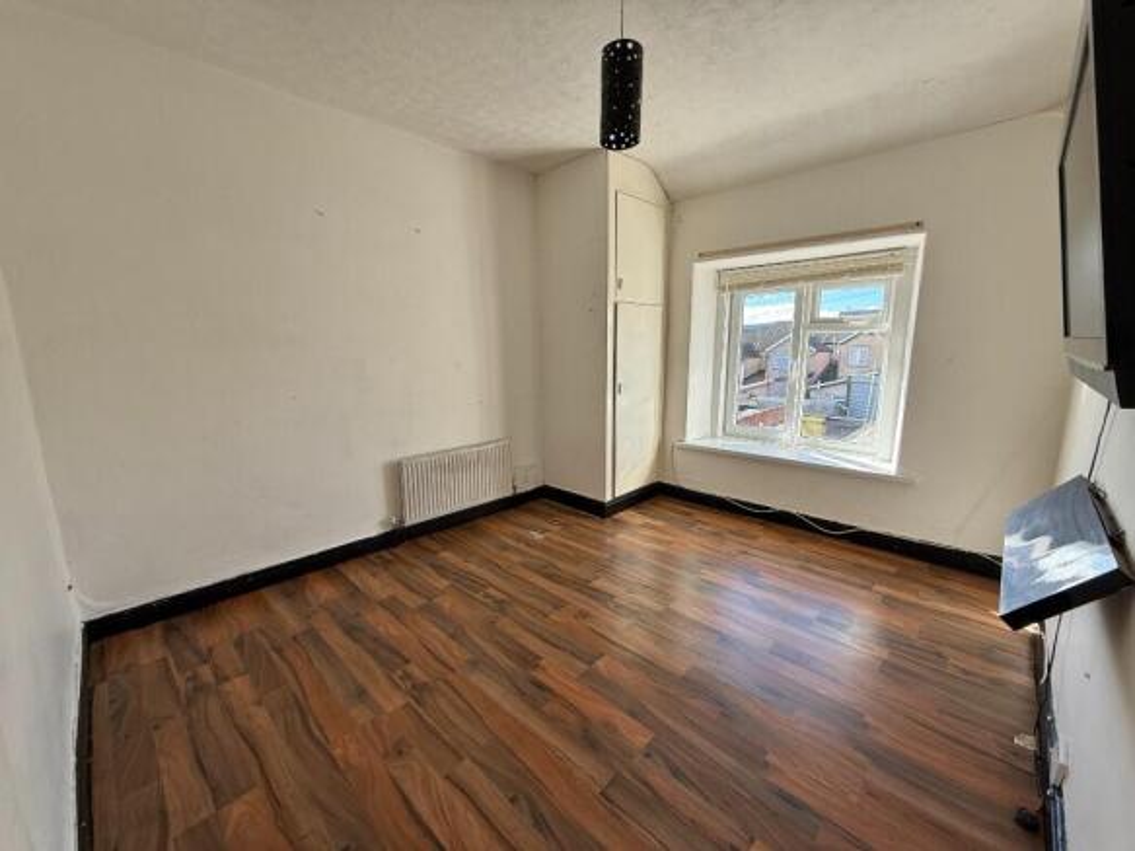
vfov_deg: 85.7
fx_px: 459
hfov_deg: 102.1
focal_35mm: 14
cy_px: 426
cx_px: 568
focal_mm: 2.22
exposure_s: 1/193
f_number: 2.2
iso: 50
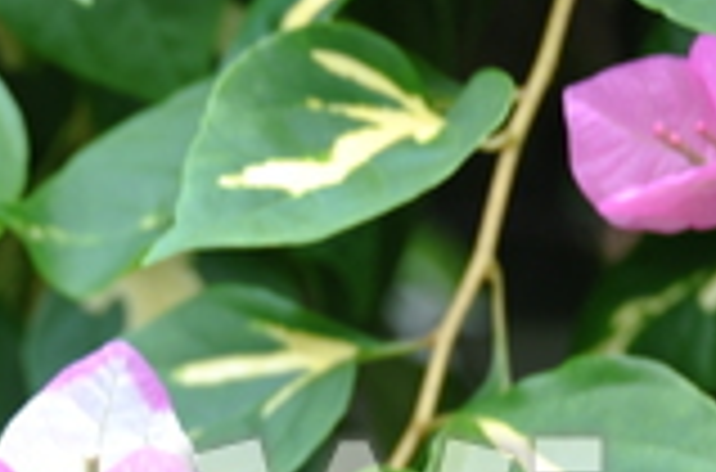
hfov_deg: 10.8
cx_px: 104
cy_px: 598
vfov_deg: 7.1
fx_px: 3787
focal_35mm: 191
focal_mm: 46
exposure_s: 1/30
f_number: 5.6
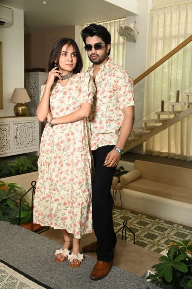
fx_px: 296
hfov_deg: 35.9
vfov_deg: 51.9
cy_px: 144
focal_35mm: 37
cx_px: 96
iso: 640
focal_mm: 37
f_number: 7.1
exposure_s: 1/160
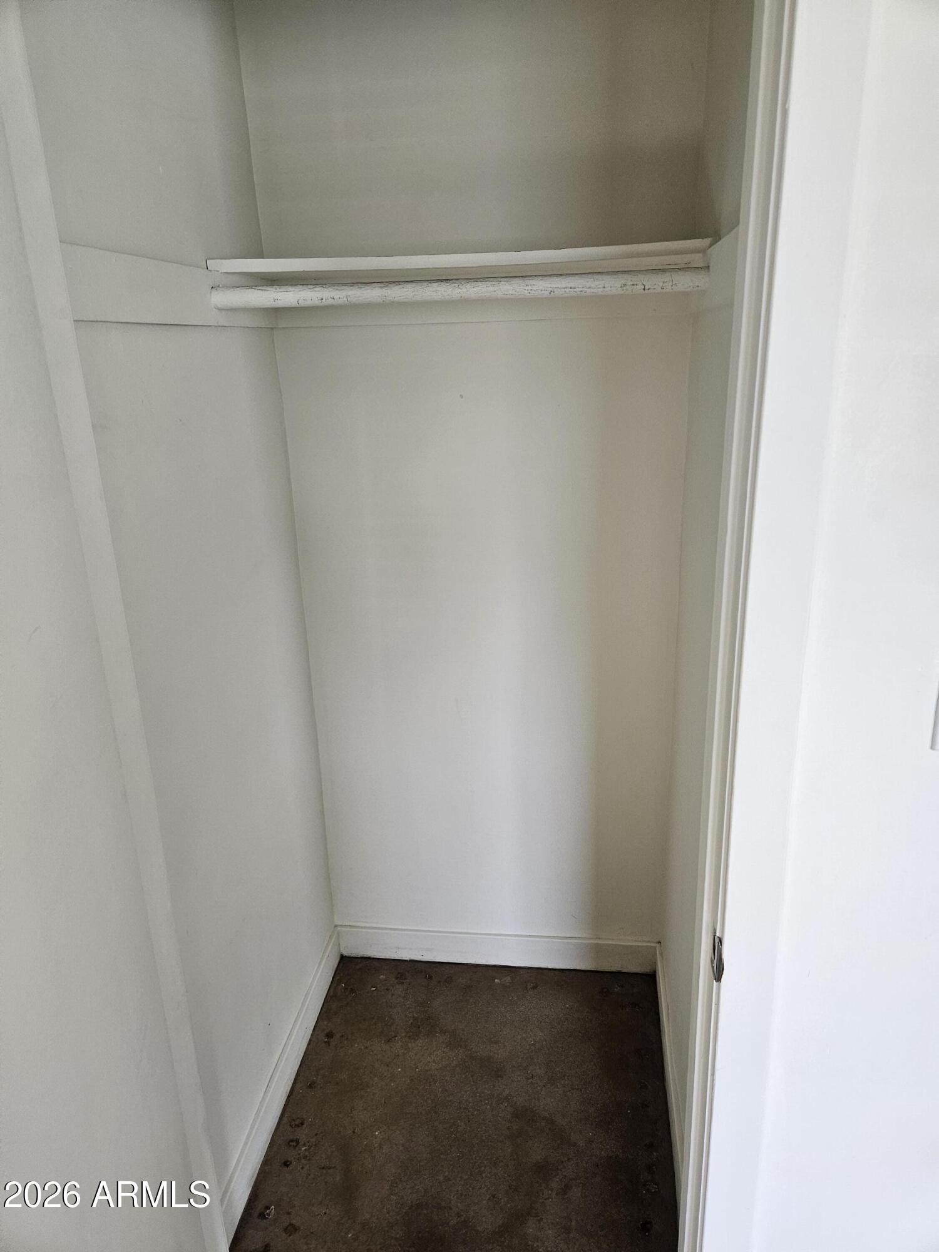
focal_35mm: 23
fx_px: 832
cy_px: 626
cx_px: 470
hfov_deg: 58.9
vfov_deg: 73.9
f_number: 1.8
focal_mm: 5.4
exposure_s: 1/240
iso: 320
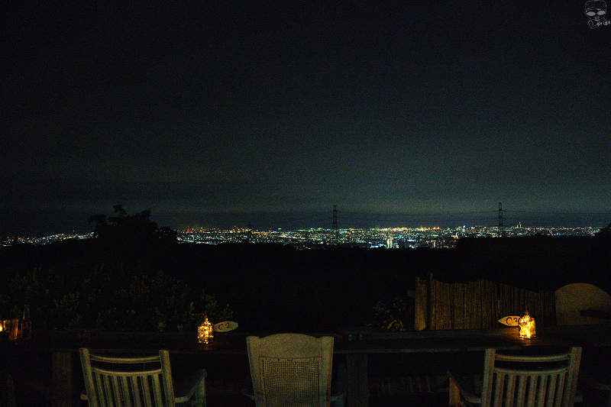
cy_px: 204
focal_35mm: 24
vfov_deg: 53.1
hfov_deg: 73.8
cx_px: 306
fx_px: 407
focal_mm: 24
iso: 12800
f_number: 5.6
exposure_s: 1/40
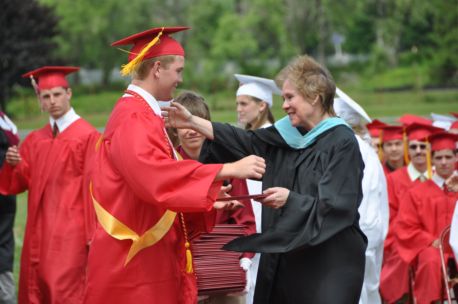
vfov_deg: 4.6
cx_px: 229
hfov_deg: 6.9
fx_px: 3812
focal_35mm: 300
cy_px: 152
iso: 320
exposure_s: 1/1000
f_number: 5.6
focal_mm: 200
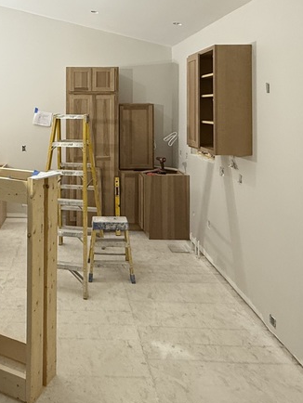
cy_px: 103
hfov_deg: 41.2
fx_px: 385
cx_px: 61
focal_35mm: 33
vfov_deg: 53.0
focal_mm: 2.22
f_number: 2.2
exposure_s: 1/63
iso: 160
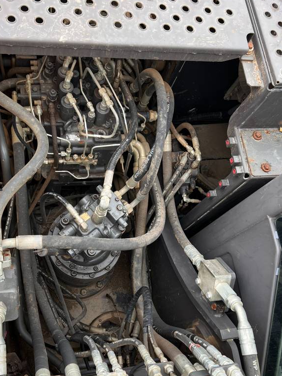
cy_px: 239
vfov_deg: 52.0
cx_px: 114
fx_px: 380
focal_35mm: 35
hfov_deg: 40.5
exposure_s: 1/121
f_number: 1.5
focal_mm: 5.7
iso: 64
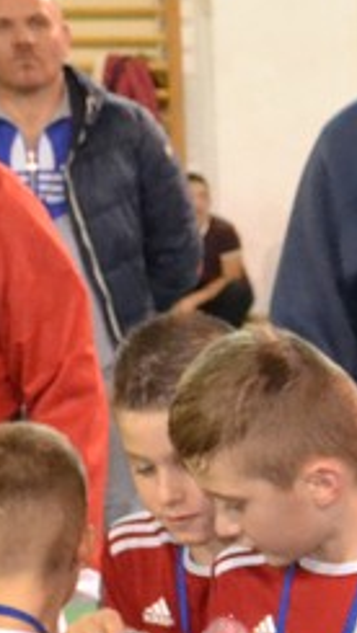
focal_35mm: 148
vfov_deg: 14.1
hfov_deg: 7.6
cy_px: 740
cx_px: 859
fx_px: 2488
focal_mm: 18
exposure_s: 1/60
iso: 3200
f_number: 3.5
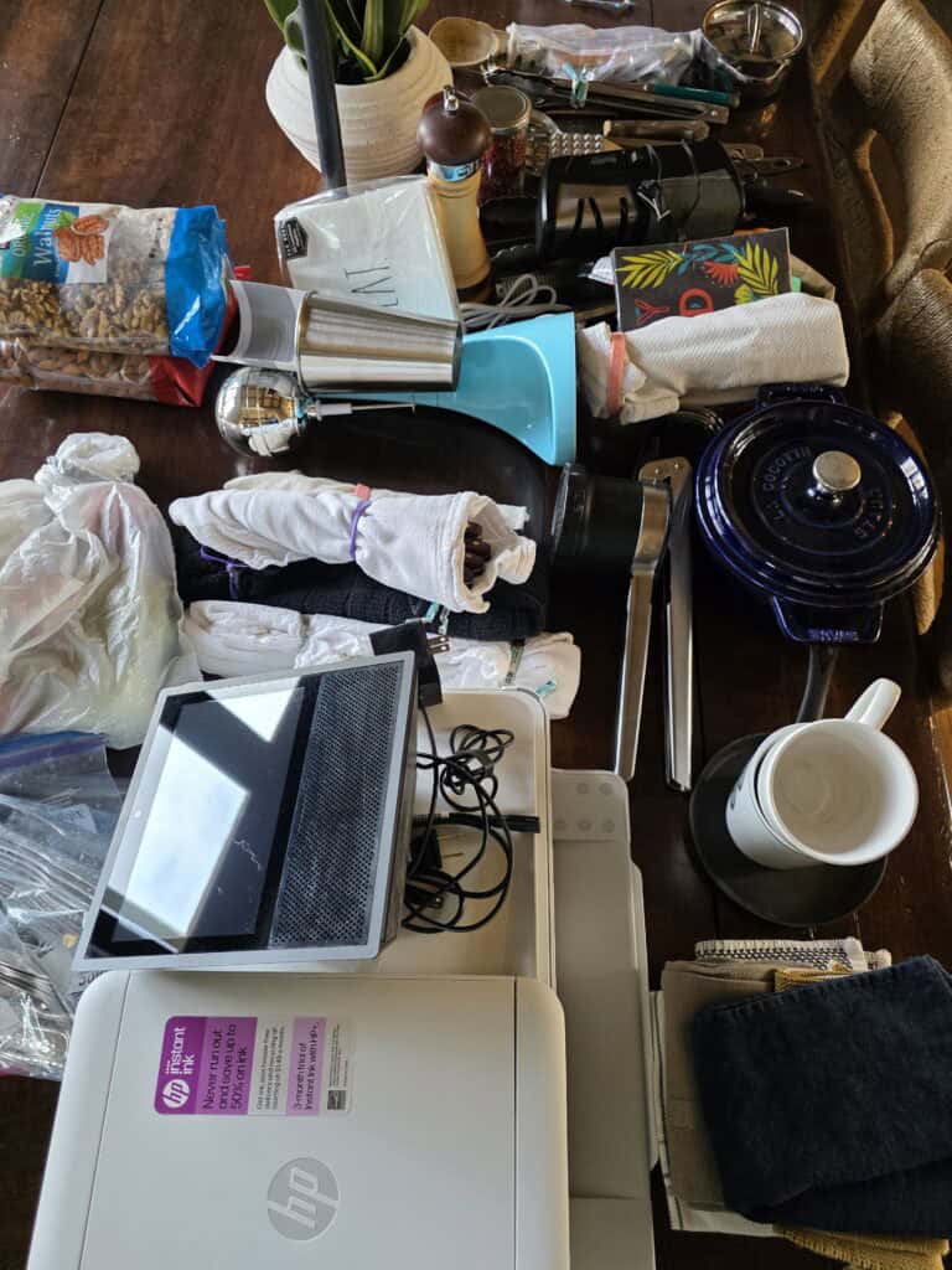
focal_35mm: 23
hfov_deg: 58.9
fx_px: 843
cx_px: 476
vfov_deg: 73.9
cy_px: 635
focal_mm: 6.3
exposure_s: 1/120
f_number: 1.7
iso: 250
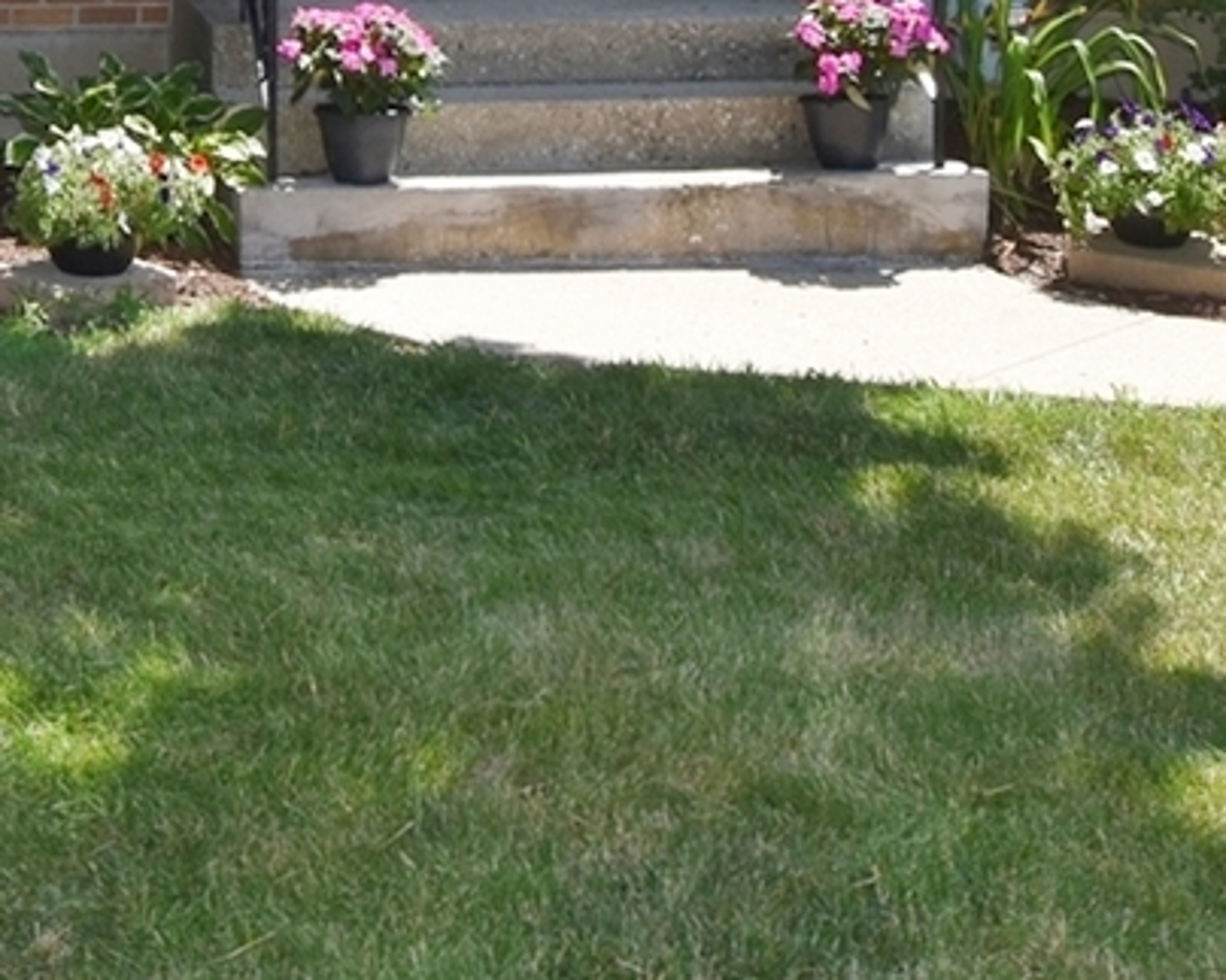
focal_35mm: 65
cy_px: -364
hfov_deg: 28.5
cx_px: 237
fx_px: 2356
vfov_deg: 20.9
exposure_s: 1/200
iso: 100
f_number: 8
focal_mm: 11.5
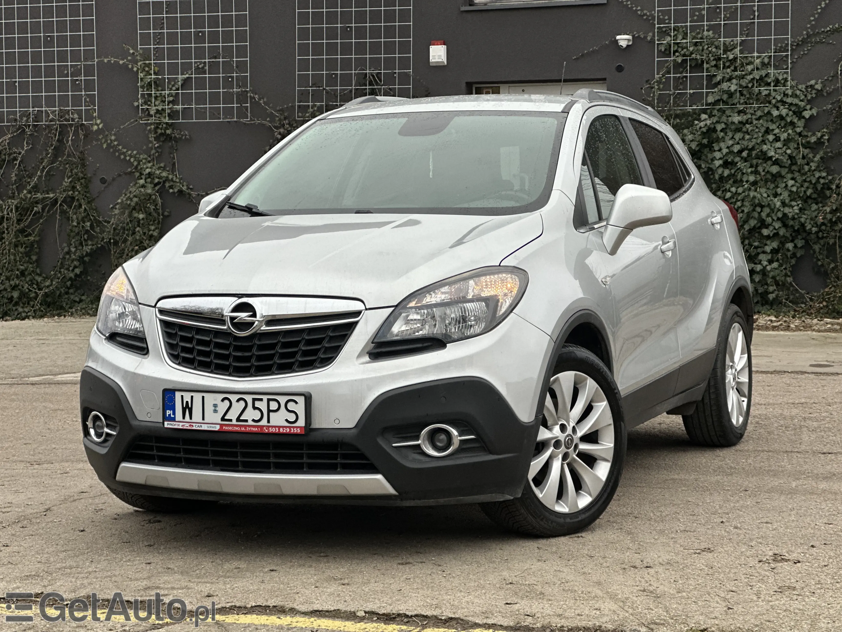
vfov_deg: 19.1
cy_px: 316
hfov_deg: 25.3
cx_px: 421
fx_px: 1873
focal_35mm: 77
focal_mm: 9
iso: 50
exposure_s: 1/121
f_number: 2.8
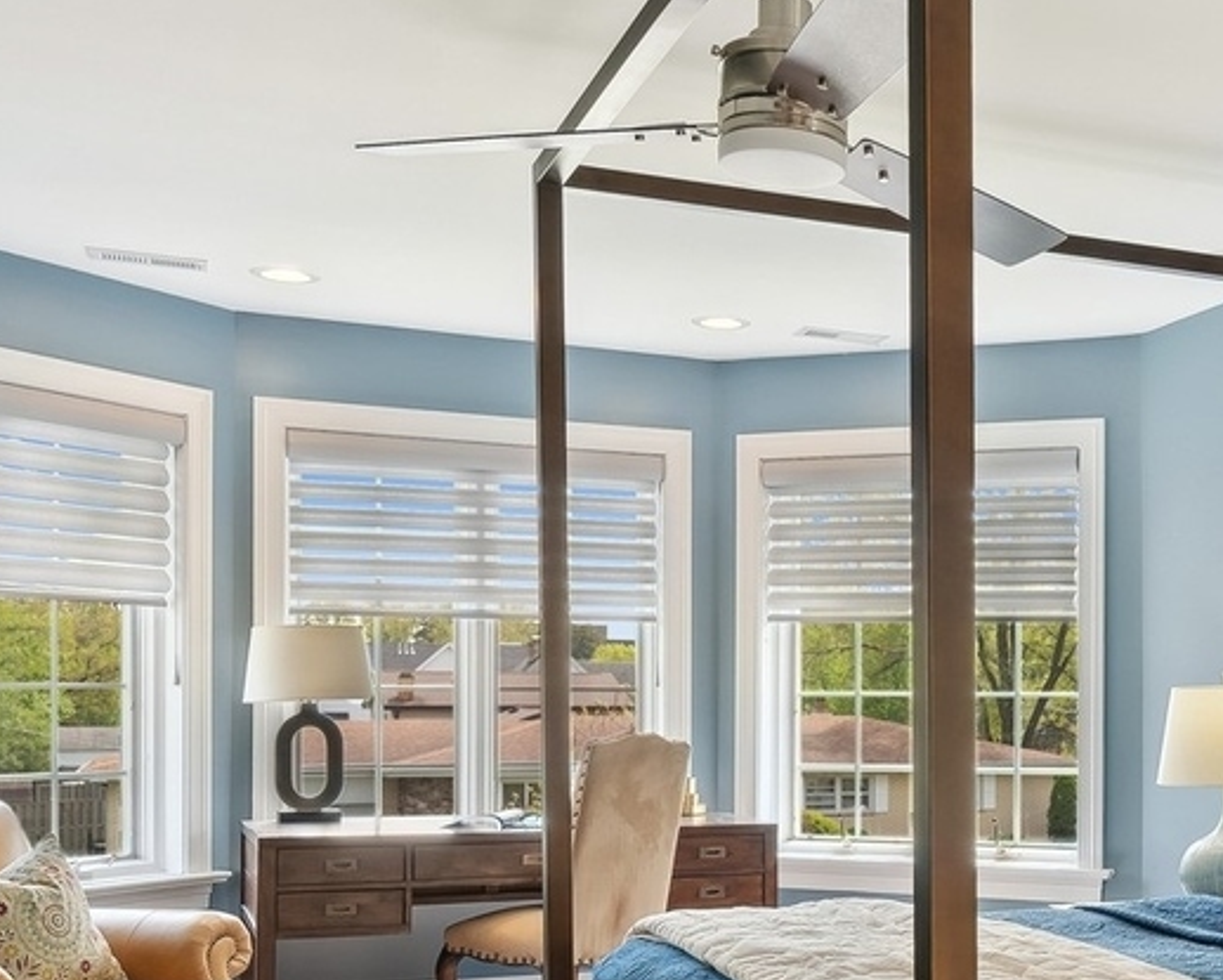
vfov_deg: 31.8
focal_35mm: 47
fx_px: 1702
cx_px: 1107
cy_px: 668
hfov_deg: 36.9
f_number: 8
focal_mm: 16
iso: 200
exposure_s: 1/6
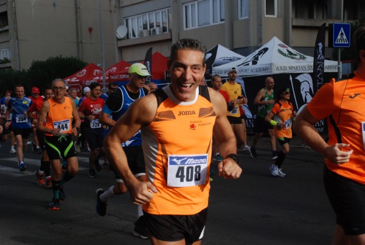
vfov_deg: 23.9
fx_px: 579
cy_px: 122
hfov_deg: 35.0
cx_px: 182
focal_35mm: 57
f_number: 6.3
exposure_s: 1/1600
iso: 1000
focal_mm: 38
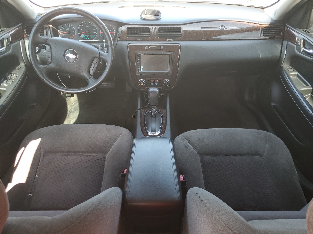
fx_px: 235
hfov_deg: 67.3
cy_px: 117
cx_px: 156
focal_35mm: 26
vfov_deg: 53.1
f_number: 1.5
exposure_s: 1/120
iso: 77
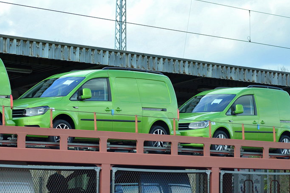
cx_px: 45
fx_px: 1013
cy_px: 108
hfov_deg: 16.1
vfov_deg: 10.8
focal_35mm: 126
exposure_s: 1/640
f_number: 5.6
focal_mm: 48
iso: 400
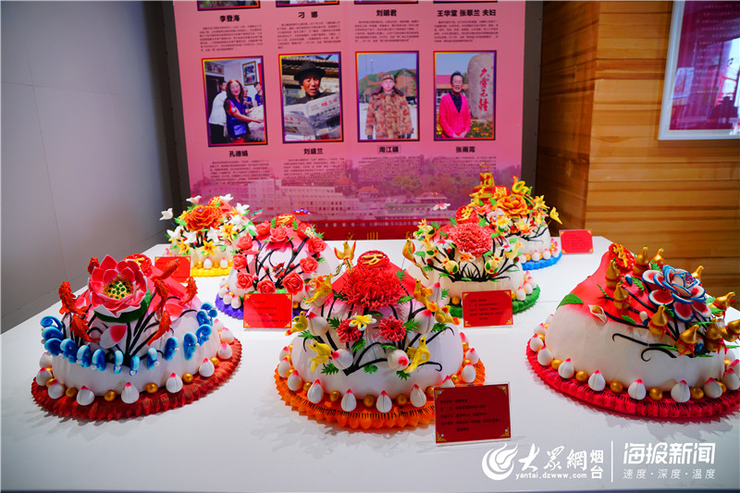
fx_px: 493
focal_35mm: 24
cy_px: 246
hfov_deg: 73.8
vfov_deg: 53.1
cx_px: 370
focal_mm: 16
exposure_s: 1/60
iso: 320
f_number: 4
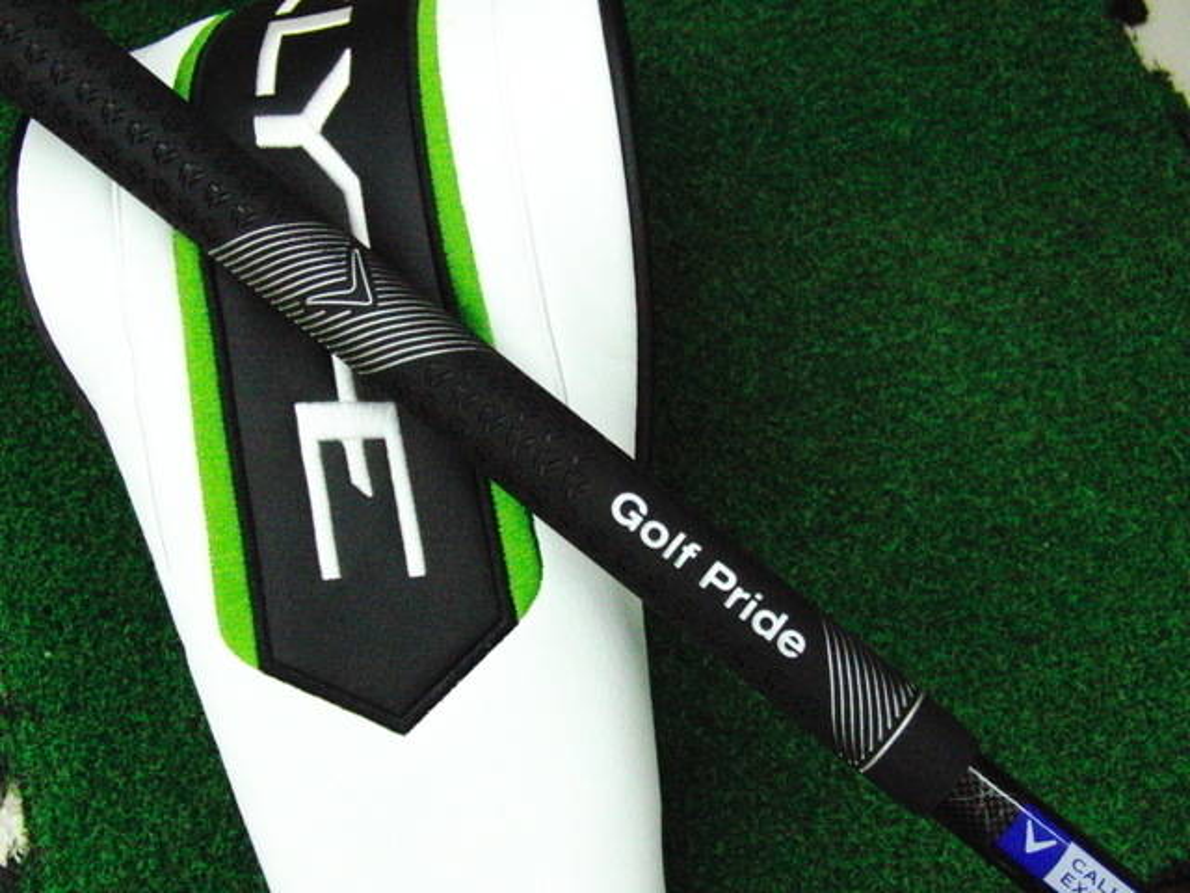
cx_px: 595
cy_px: 446
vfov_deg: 38.7
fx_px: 1272
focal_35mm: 37
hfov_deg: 50.1
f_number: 3.6
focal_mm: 6.42
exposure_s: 1/500
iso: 3200
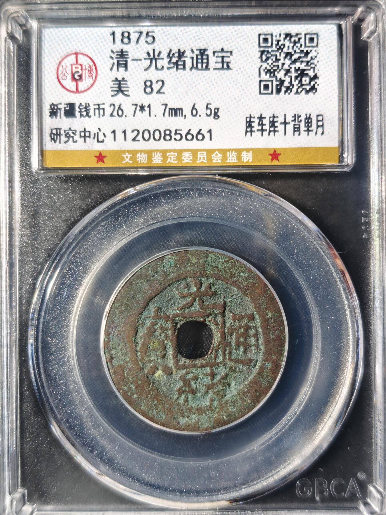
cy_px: 258
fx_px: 669
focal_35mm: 45
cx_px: 193
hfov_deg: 32.2
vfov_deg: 42.1
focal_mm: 5.85
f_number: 1.63
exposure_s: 1/100
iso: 100
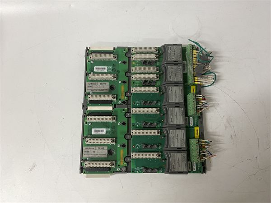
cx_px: 136
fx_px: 204
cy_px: 102
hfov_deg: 67.3
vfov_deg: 53.1
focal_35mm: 26
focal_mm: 4.25
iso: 100
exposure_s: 1/50
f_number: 1.8
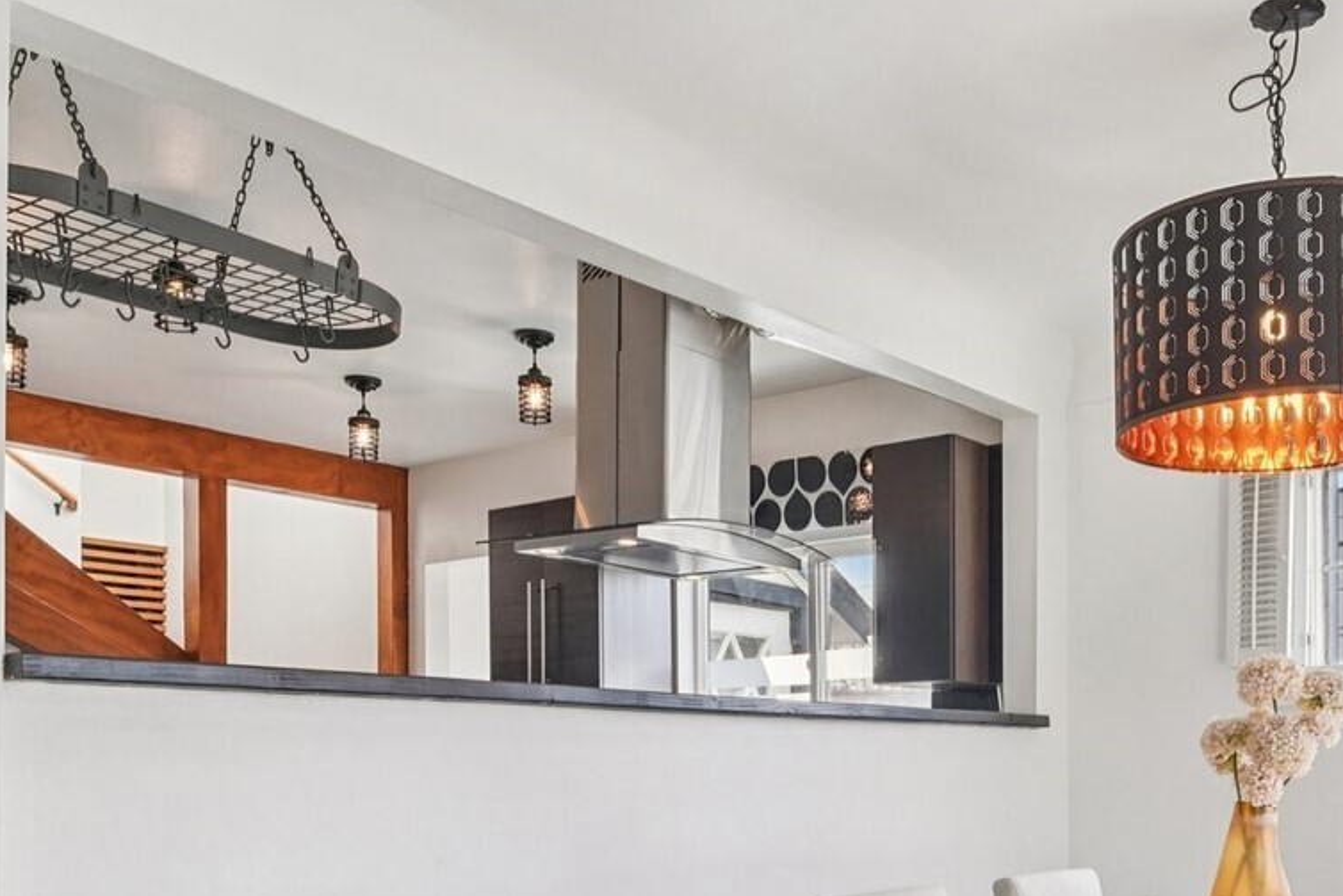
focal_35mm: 36
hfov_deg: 52.0
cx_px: 904
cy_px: 802
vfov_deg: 34.8
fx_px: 1343
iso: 1600
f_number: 8
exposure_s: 1/160
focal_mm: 16
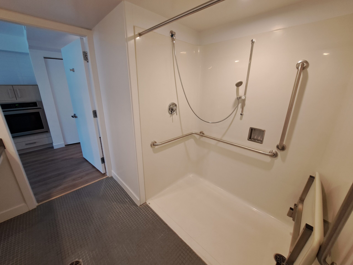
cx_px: 176
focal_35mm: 13
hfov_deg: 106.2
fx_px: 133
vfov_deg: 89.9
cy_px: 132
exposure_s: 1/40
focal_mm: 1.74
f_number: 2.2
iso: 125
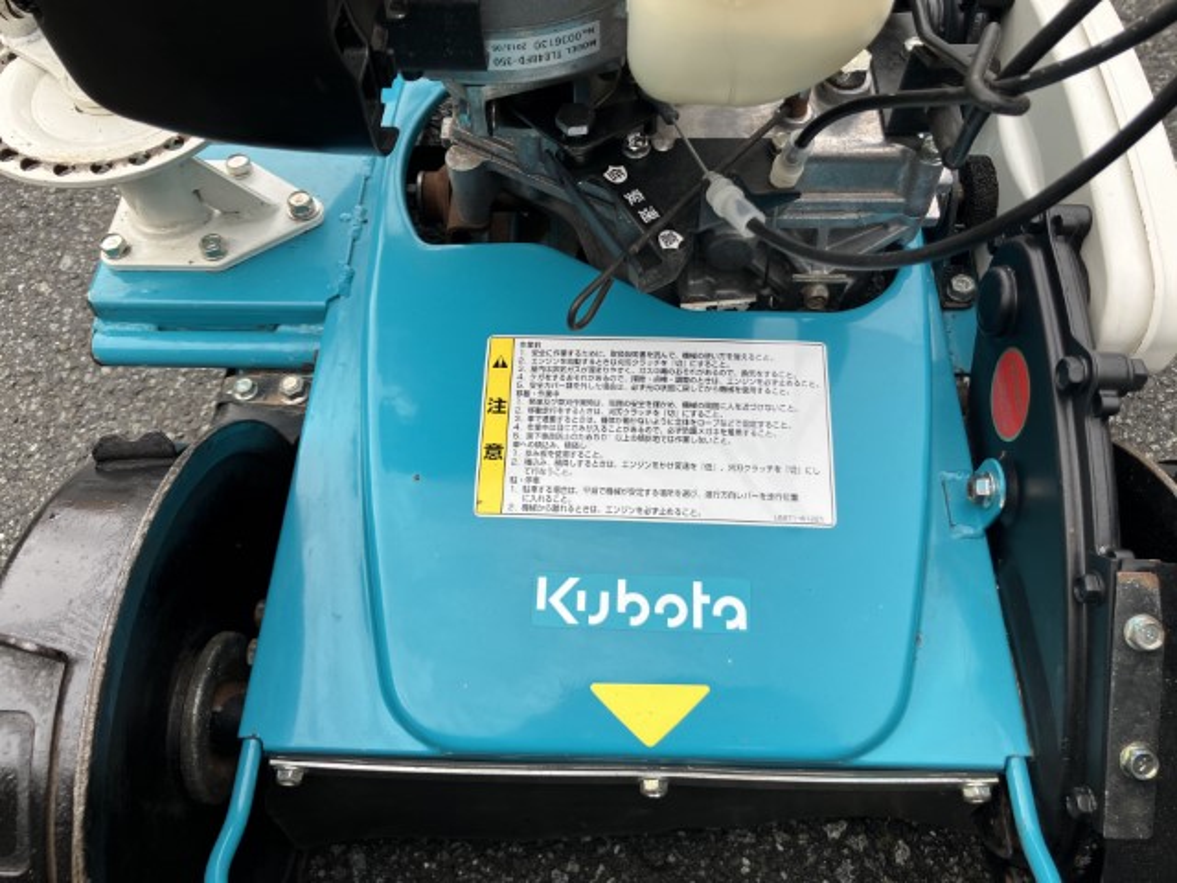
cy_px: 442
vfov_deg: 49.7
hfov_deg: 63.4
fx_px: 952
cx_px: 588
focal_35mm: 28
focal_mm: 3.99
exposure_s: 1/639
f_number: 1.8
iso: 32
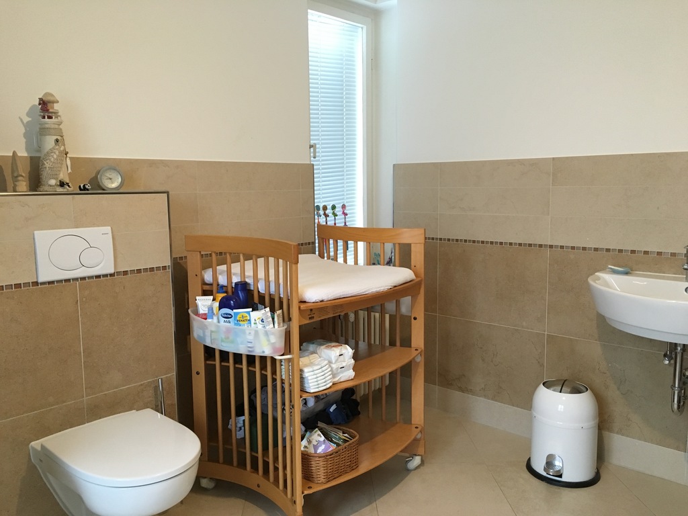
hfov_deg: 61.7
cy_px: 258
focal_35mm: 29
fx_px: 576
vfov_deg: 48.2
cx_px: 344
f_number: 2.2
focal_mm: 4.15
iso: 200
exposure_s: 1/33
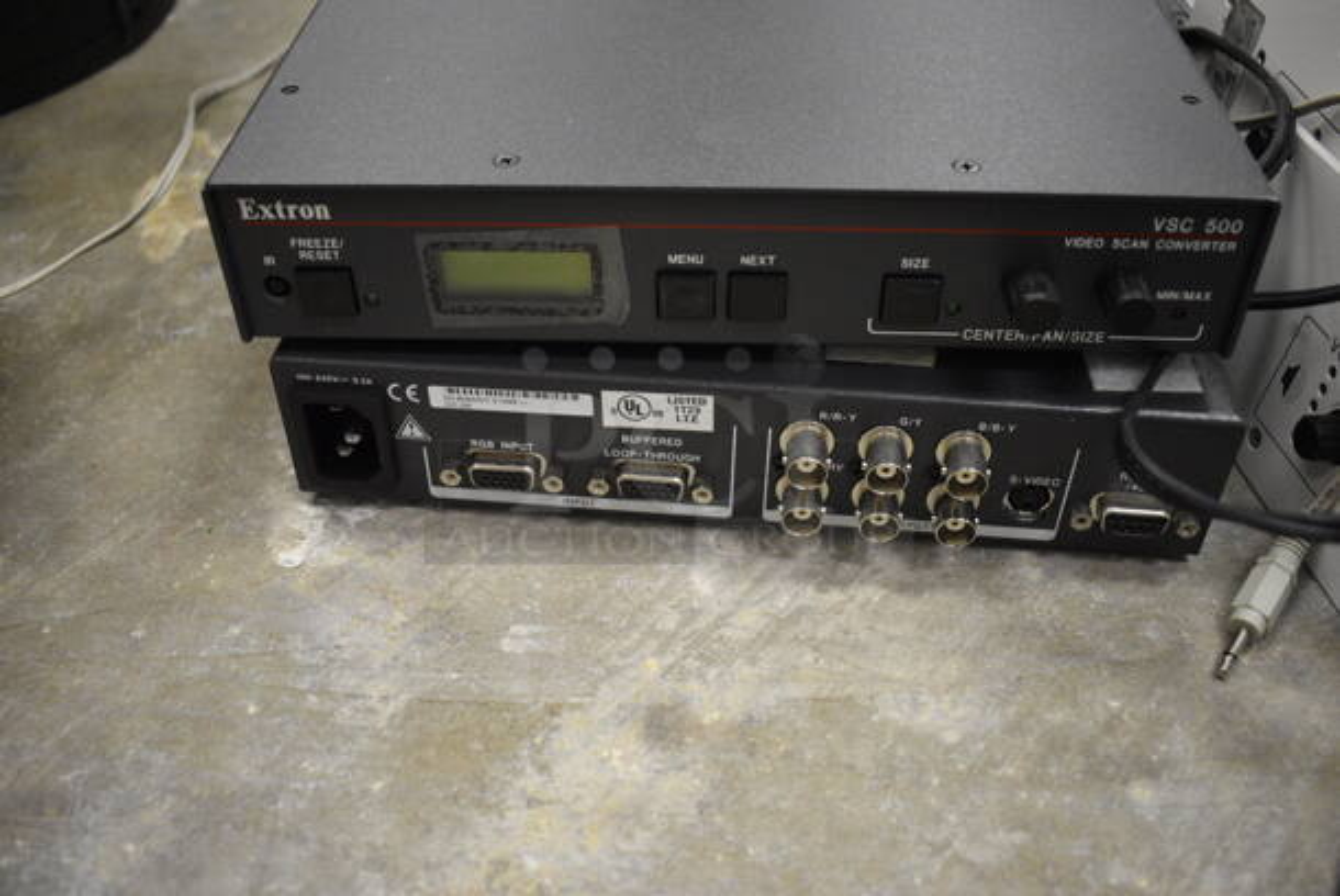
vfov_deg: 38.4
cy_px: 448
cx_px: 670
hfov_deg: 55.1
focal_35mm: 34
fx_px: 1285
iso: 2200
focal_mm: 23
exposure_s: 1/125
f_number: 3.8
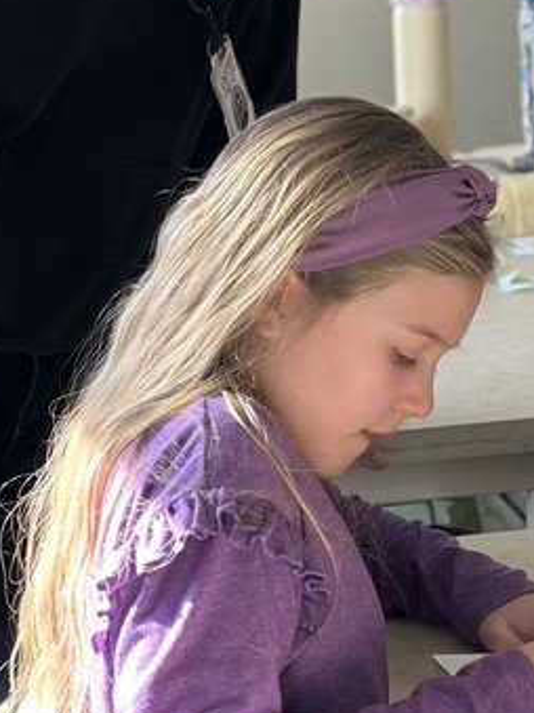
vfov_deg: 13.6
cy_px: 204
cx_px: 406
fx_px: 2984
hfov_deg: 10.2
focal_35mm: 145
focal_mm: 6.86
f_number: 1.78
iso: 125
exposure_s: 1/169
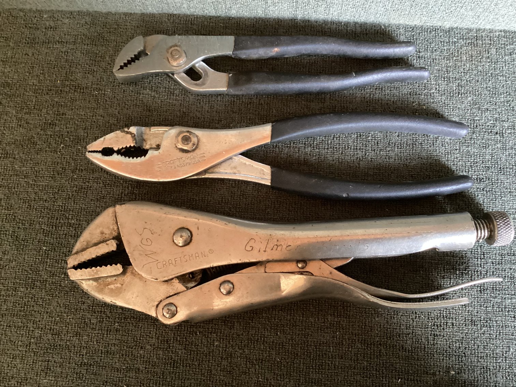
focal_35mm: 31
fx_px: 462
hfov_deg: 58.3
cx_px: 258
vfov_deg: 45.4
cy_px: 194
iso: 640
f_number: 2.4
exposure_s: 1/25
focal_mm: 3.3
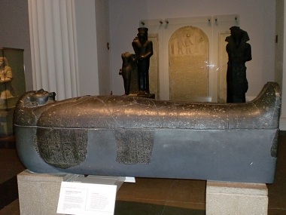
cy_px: 108
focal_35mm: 35
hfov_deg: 52.6
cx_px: 143
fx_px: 289
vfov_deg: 40.7
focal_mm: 6.3
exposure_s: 1/50
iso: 400
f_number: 3.1
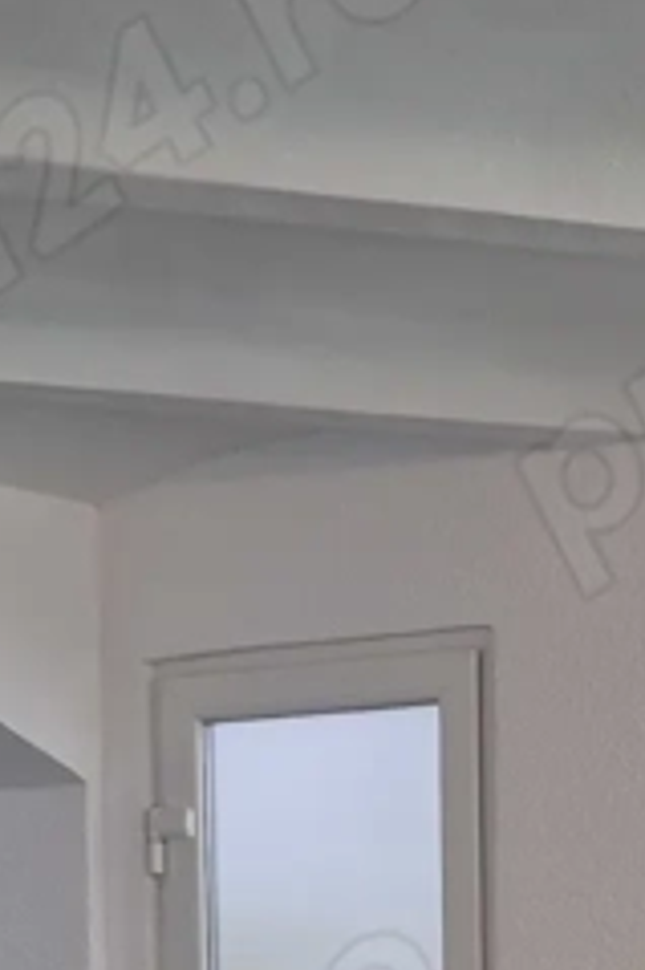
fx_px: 2691
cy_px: 1327
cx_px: 471
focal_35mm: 100
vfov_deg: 18.7
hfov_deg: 13.6
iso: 250
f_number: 1.8
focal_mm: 5.4
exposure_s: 1/100
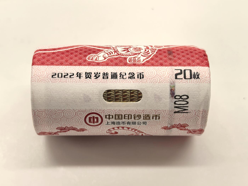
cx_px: 124
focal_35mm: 54
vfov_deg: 27.0
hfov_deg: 35.5
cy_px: 93
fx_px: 387
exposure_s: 1/100
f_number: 2
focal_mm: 6.98
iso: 160
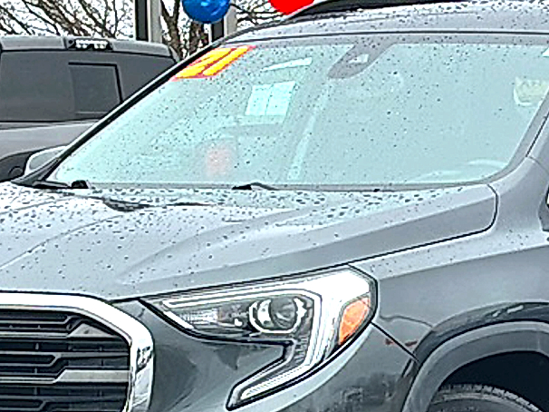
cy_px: 314
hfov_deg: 11.7
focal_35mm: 169
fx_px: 2679
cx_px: 394
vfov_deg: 8.8
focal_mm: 6.86
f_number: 1.78
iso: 64
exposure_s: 1/1098
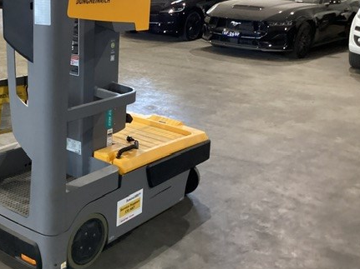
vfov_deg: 31.4
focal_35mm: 46
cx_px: 102
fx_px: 478
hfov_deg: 40.4
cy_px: 107
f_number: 2.4
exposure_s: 1/50
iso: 400
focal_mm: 3.3
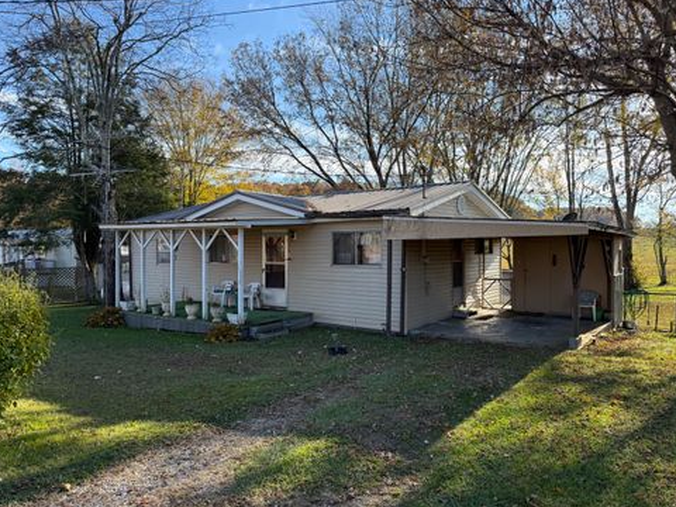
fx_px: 488
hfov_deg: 69.4
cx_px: 342
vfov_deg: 54.9
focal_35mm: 25
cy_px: 256
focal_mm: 6.76
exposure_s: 1/1689
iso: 100
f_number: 1.78
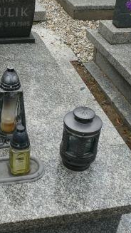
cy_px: 108
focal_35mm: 56
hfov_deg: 21.2
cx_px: 24
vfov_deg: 37.2
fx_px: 346
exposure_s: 1/160
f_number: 4
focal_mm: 7.4
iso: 100
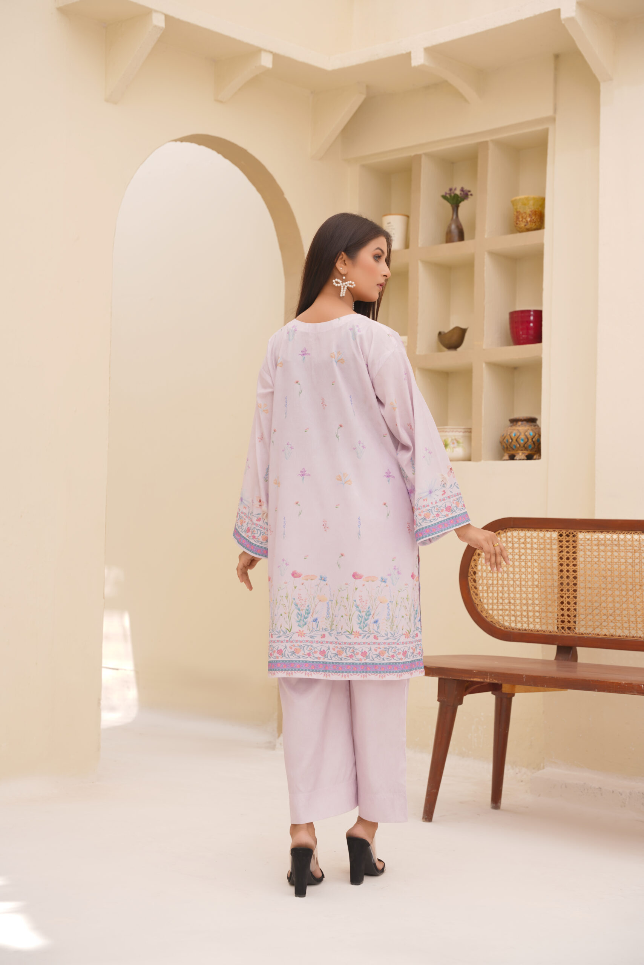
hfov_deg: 24.9
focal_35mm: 54
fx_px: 1456
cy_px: 482
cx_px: 322
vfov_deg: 36.7
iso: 50
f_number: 4.5
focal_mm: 54.3
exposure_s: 1/125
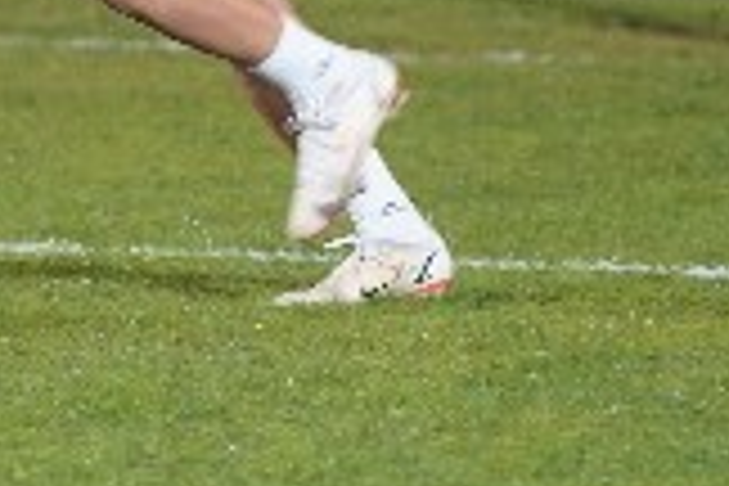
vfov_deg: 1.7
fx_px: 16766
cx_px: 104
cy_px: -466
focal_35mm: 828
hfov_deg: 2.5
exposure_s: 1/320
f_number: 3.2
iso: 4000
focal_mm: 200
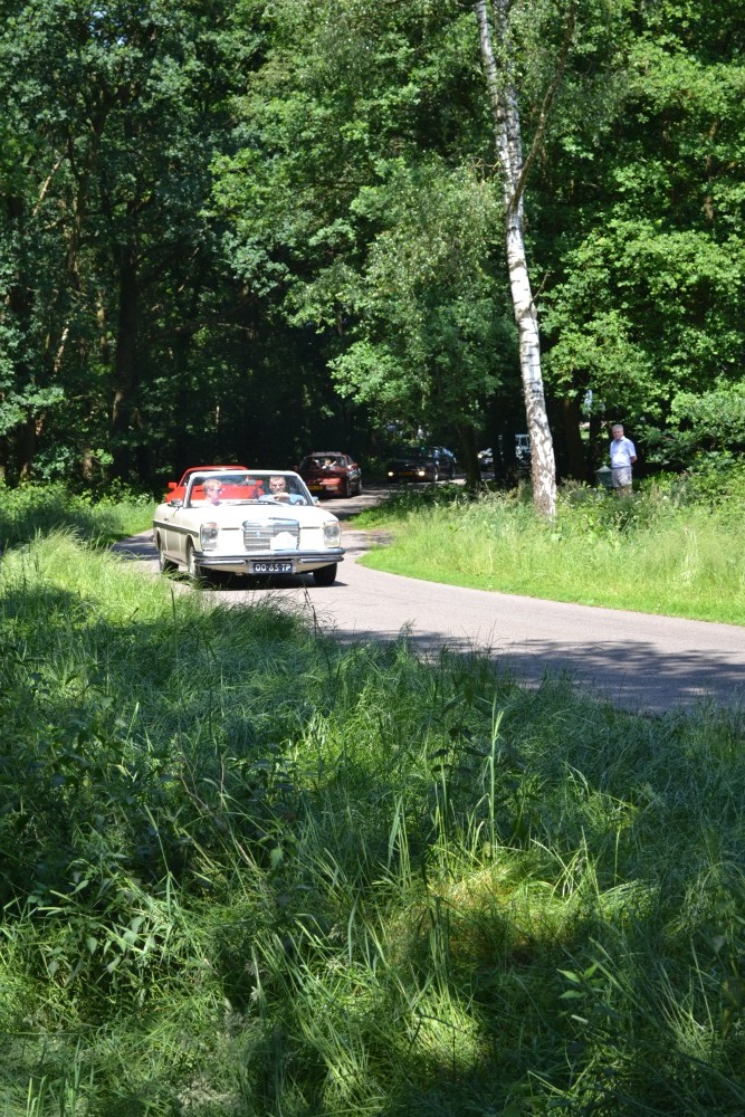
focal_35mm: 69
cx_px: 372
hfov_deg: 19.7
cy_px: 558
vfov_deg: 29.2
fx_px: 2141
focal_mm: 46
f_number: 5.6
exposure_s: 1/125
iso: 100
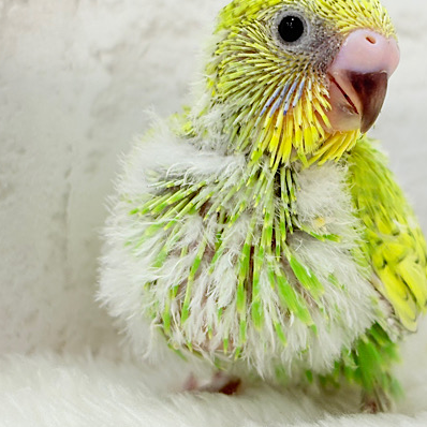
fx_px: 1033
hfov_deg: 23.2
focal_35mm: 74
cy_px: 197
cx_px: 288
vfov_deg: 23.4
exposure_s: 1/50
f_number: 1.6
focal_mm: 5.96
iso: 50
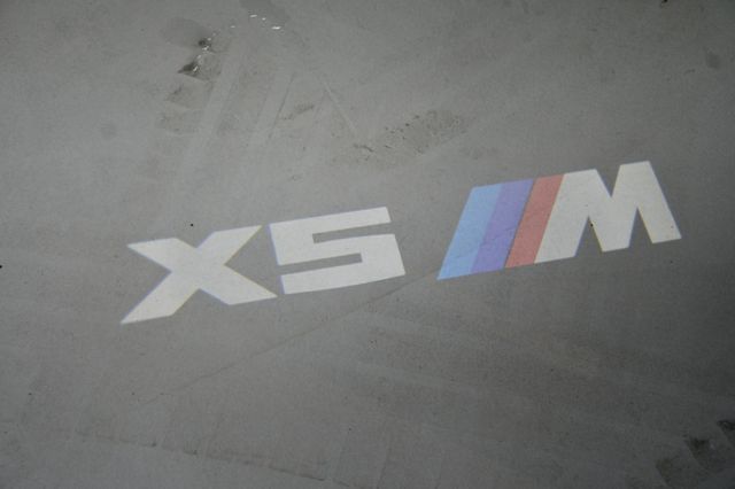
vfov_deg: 20.3
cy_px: 244
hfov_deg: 30.1
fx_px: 1367
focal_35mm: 67
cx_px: 368
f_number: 4.5
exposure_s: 1/160
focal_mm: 45
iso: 800
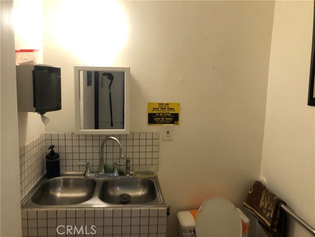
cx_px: 158
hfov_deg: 63.4
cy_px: 118
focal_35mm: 28
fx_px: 255
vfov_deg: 49.7
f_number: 1.8
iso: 40
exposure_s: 1/20
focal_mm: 3.99
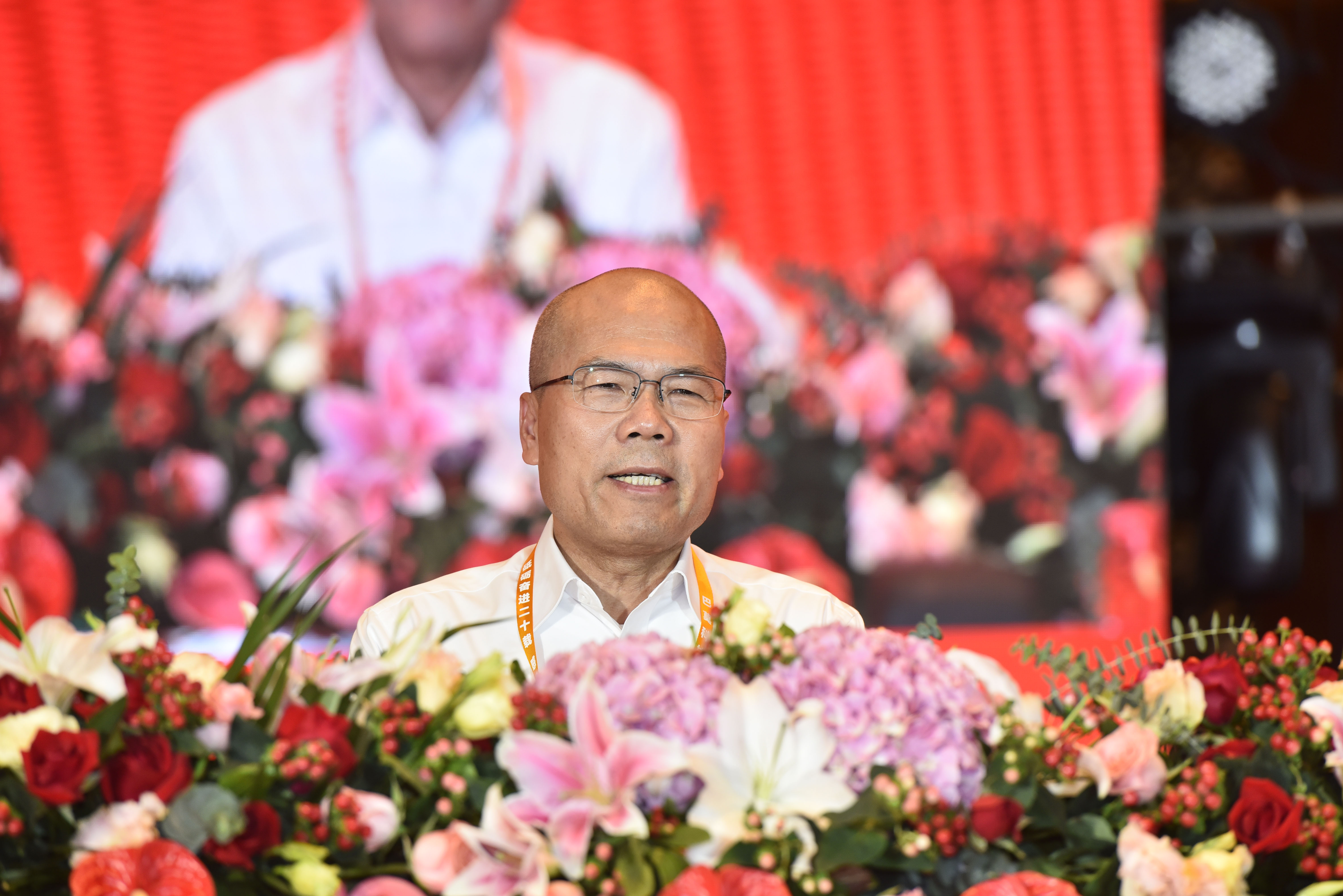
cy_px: 448
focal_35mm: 200
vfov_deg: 6.9
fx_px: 7464
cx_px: 672
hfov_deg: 10.3
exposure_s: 1/125
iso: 1000
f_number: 4.5
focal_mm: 200
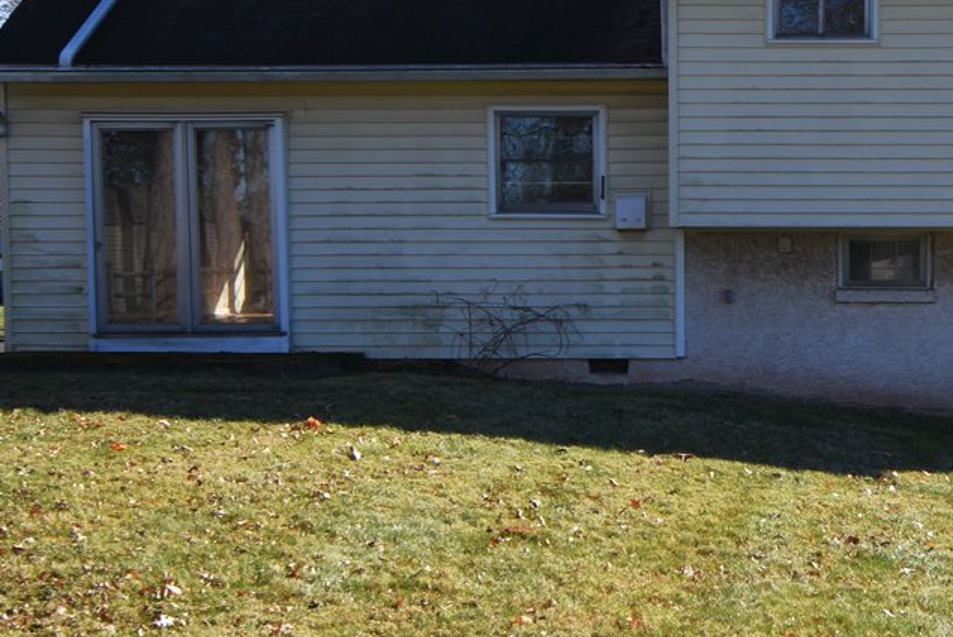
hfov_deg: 29.4
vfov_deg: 20.3
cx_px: 759
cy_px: 414
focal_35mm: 67
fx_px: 1774
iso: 100
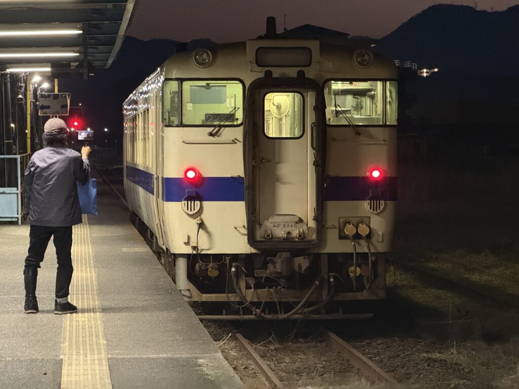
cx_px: 260
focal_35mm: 120
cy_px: 194
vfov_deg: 12.3
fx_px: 1799
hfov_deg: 16.4
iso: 1250
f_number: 2.8
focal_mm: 15.66
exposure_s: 1/30
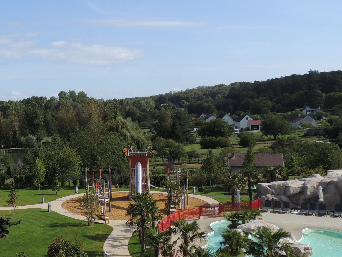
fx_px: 474
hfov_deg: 36.0
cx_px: 5
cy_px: 116
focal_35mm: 48
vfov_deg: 30.2
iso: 100
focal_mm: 4.3
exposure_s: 1/1600
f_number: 3
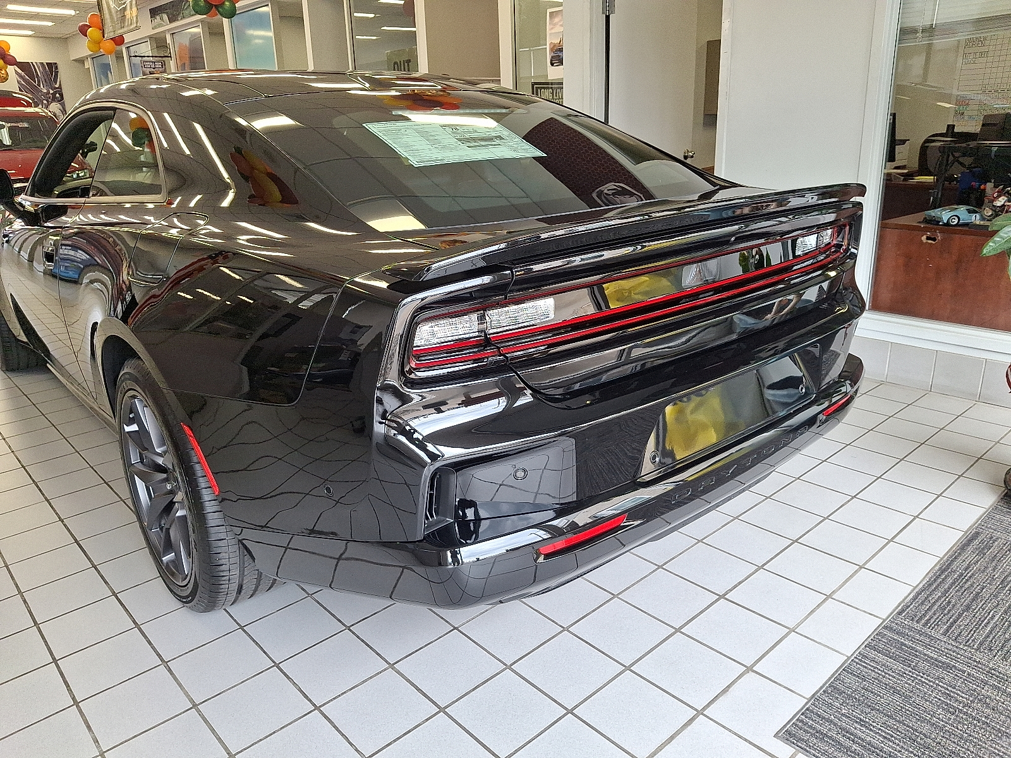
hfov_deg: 69.4
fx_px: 730
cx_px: 506
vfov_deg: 54.9
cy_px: 379
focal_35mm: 25
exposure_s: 1/120
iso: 60
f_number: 1.8
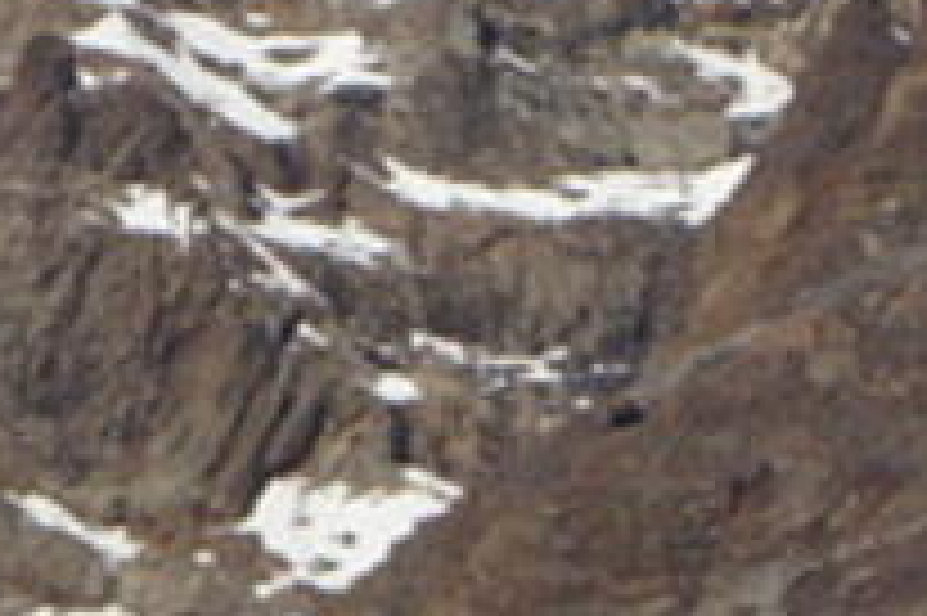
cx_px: -1984
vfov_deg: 3.2
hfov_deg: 4.6
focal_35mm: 427
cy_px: 1324
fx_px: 10986
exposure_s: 1/100
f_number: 10
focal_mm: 37
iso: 100
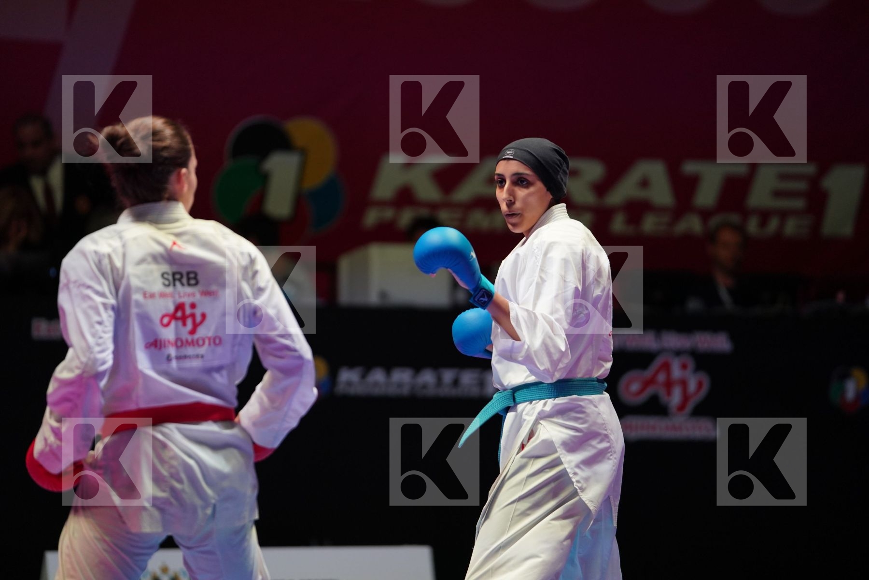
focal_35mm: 200
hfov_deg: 10.3
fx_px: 4827
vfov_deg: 6.9
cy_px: 290
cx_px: 434
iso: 2000
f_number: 2.8
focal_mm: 200
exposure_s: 1/1000
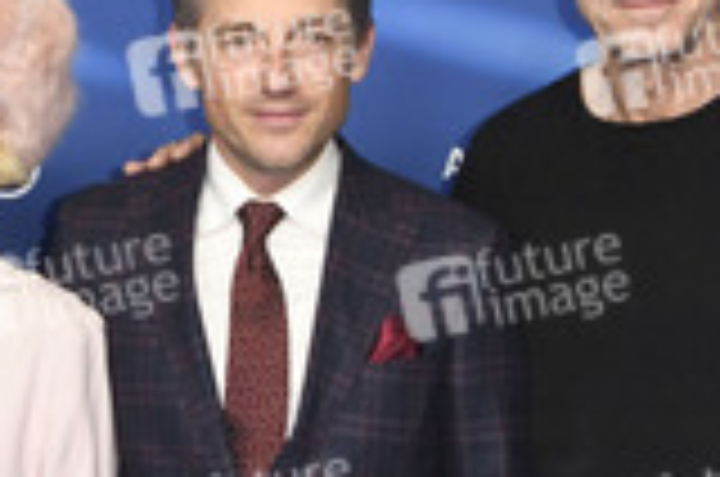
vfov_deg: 14.1
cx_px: 124
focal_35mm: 96
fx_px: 1916
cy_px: 400
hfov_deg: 21.0
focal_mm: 34
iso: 800
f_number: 4
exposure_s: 1/320
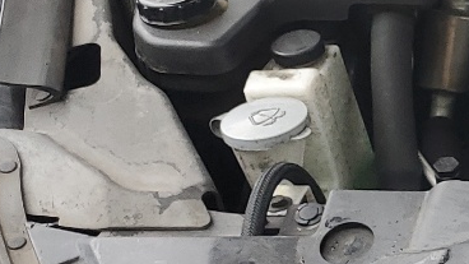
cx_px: 993
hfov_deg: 14.1
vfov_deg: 9.8
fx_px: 1530
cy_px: 203
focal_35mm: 123
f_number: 1.5
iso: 50
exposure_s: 1/200
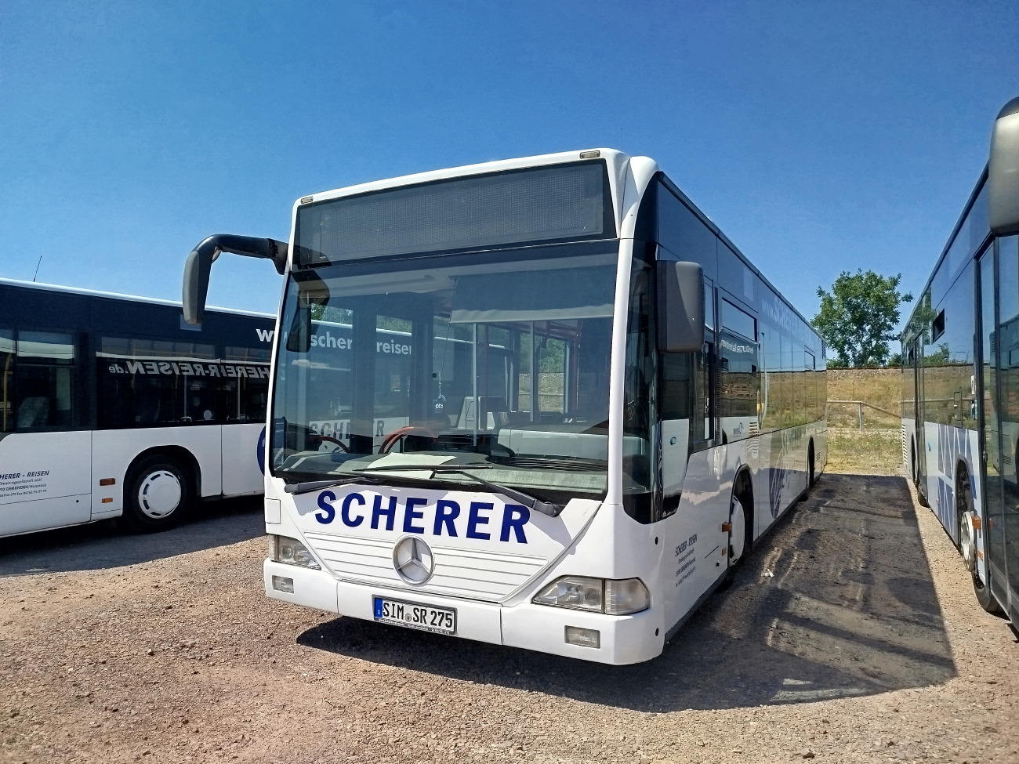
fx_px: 706
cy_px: 382
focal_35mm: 24
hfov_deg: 71.6
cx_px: 510
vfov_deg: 56.8
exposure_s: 1/1002
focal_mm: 5.31
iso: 50
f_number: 1.7
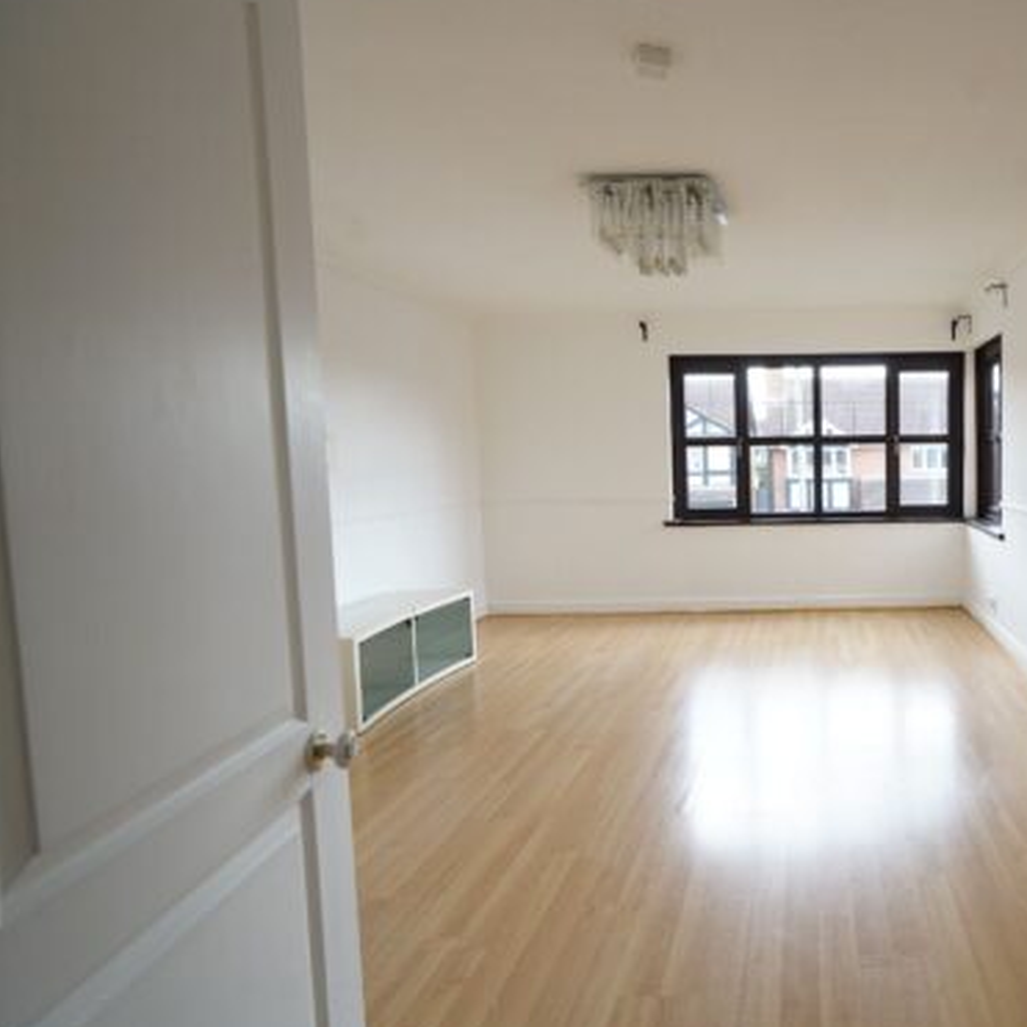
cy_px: 512
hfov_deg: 63.4
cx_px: 828
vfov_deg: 69.6
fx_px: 738
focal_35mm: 22
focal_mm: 16
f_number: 5
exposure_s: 1/125
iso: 500
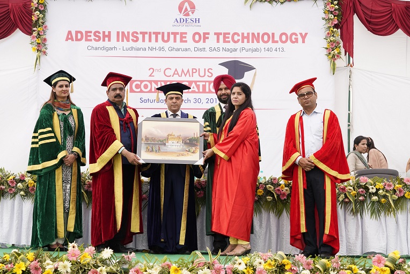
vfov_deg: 17.7
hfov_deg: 26.3
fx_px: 877
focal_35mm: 77
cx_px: 205
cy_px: 137
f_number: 8
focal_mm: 77
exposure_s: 1/125
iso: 200
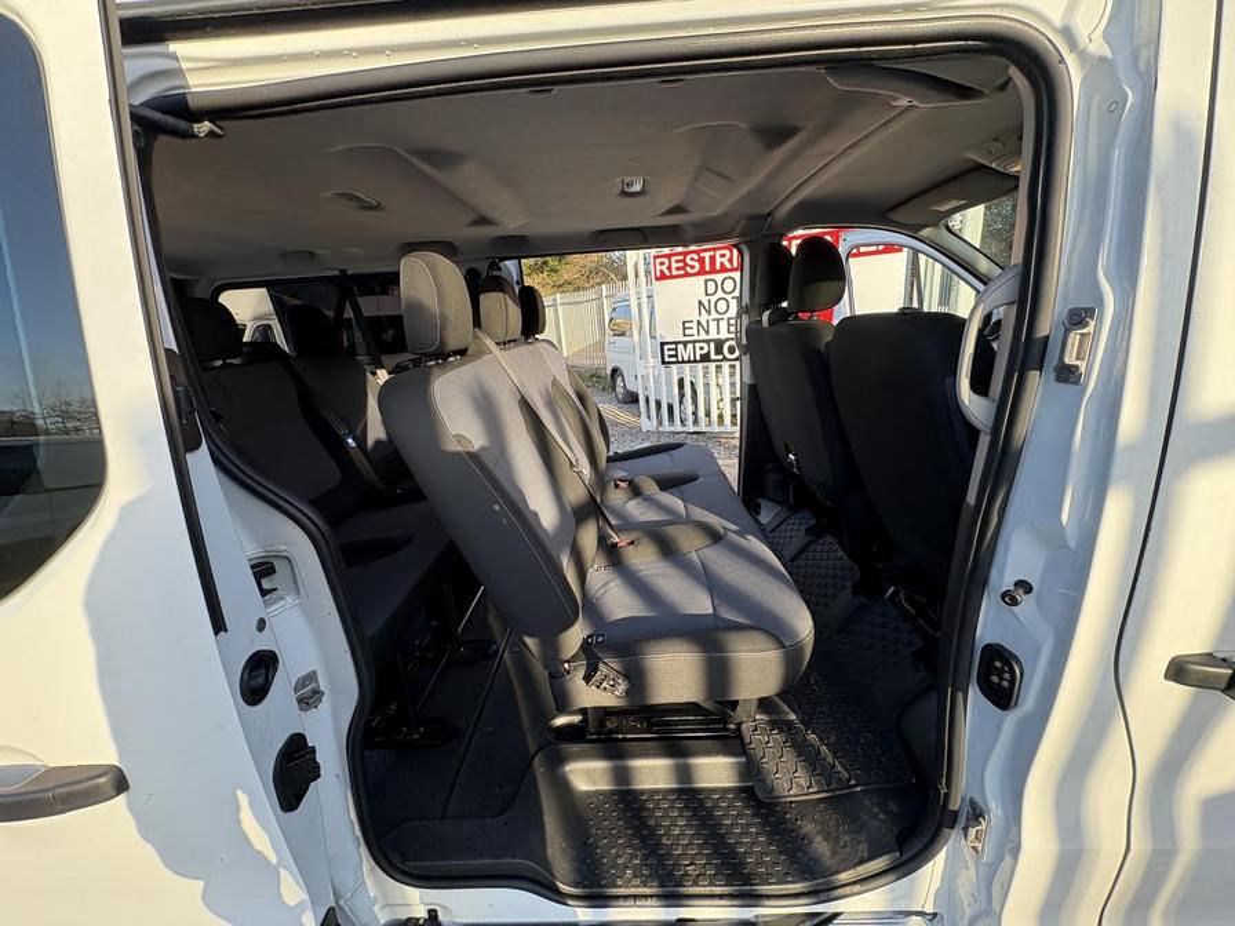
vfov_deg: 85.7
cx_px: 618
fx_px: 499
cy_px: 463
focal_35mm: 14
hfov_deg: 102.1
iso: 50
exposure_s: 1/147
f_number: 2.2
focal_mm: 2.22
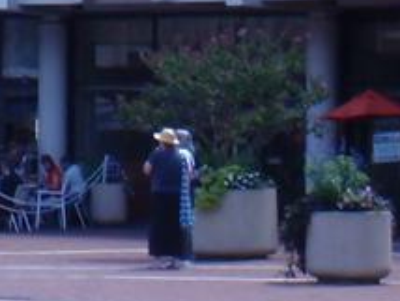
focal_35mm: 254
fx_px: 2938
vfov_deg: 5.7
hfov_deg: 7.6
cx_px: -224
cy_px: -269
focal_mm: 6.07
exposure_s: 1/250
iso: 64
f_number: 3.5
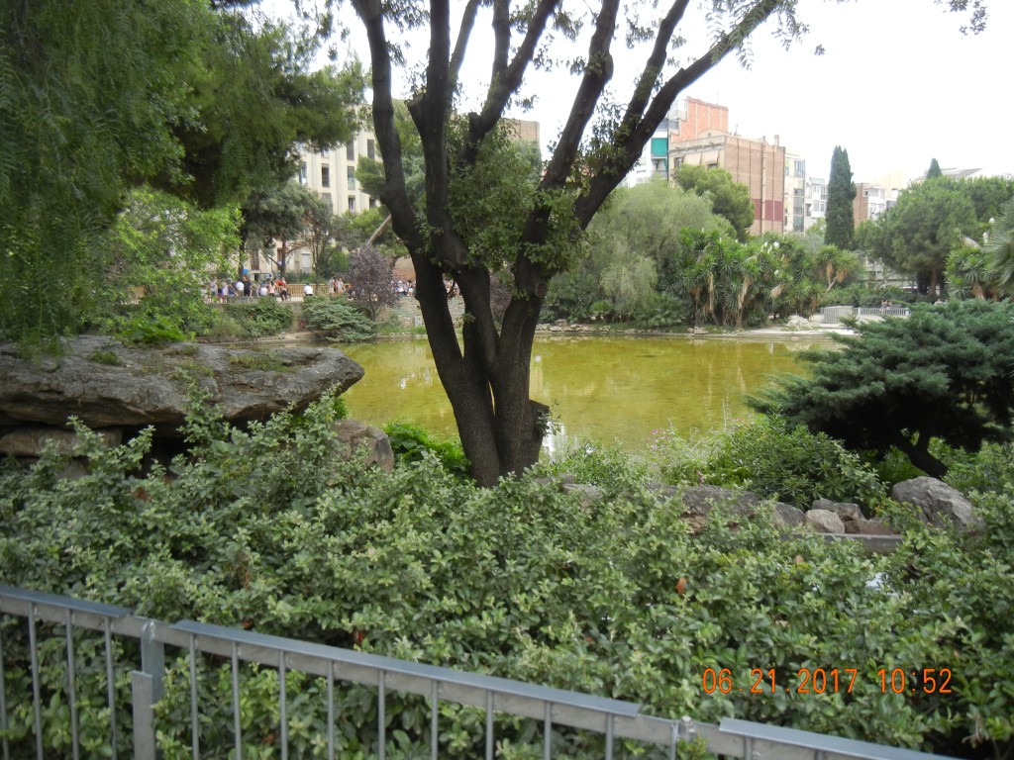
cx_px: 507
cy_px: 380
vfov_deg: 46.8
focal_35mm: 30
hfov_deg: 60.0
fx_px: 879
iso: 160
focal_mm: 5.4
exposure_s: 1/172
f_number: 3.5
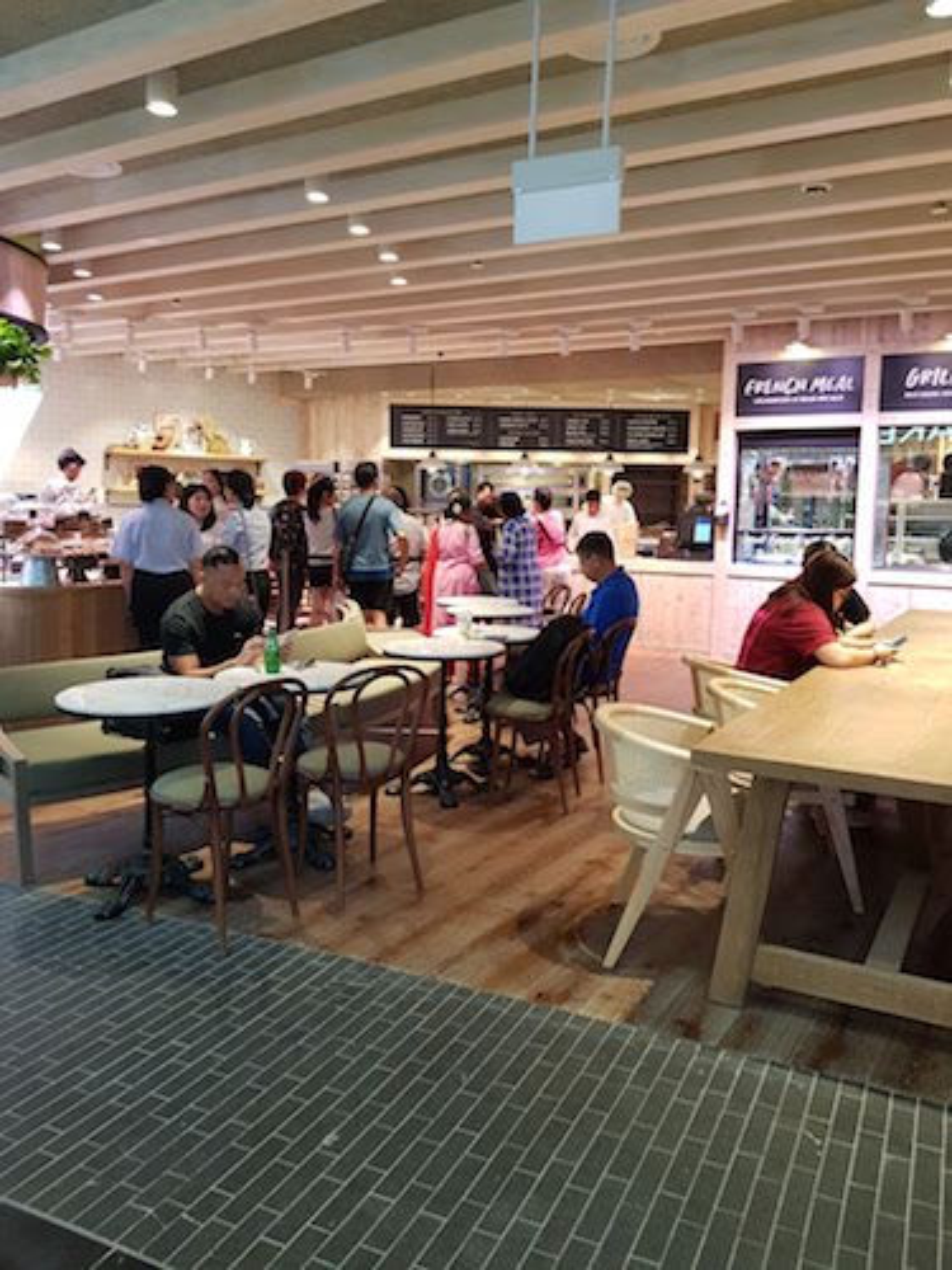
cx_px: 476
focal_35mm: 26
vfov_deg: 67.3
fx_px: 953
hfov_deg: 53.1
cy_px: 635
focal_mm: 4.2
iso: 125
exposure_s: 1/50
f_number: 1.7
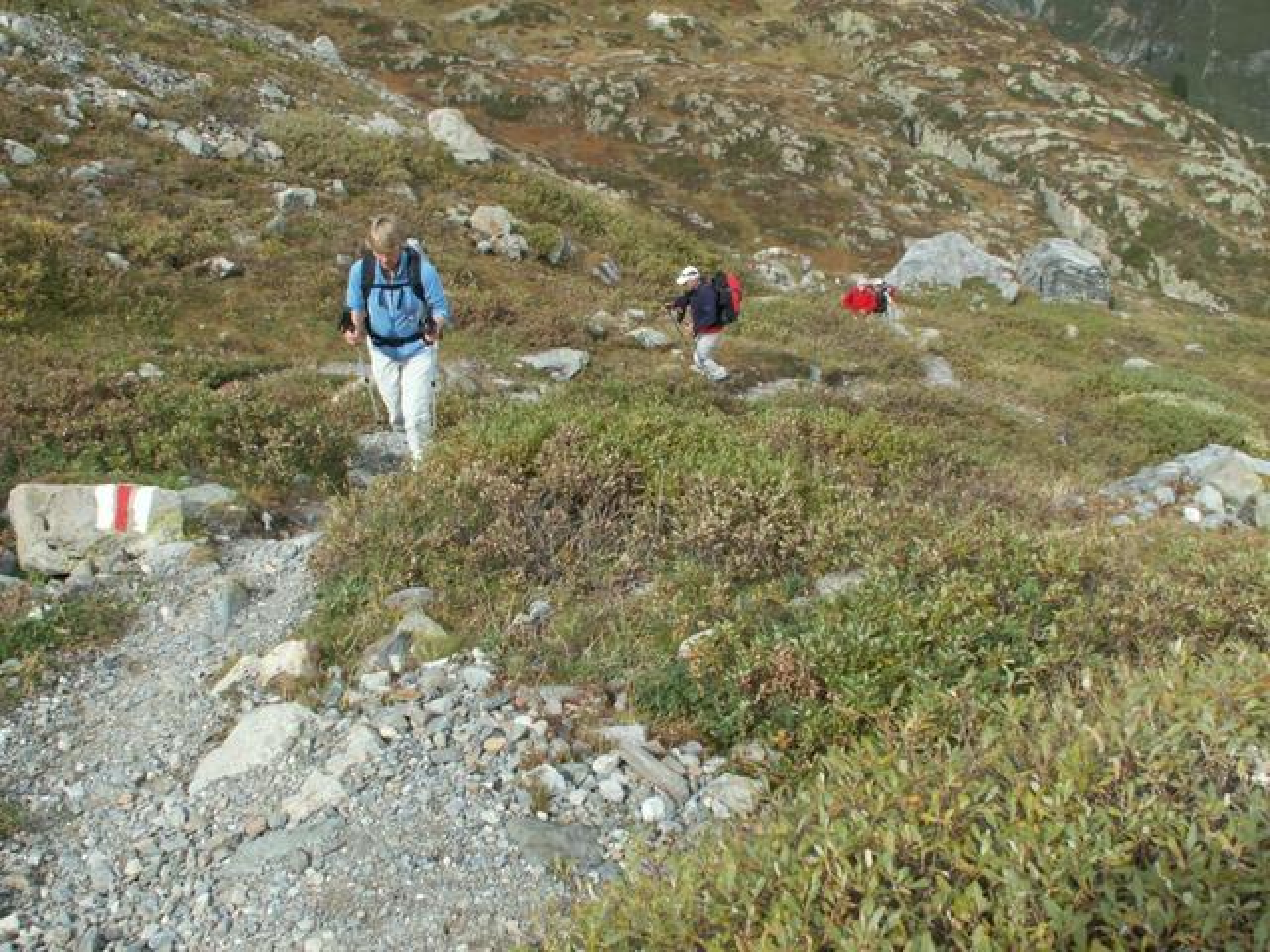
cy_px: 476
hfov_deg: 52.6
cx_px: 635
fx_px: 1284
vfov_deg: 40.7
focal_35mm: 35
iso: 50
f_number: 5.6
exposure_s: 1/160
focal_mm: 5.86
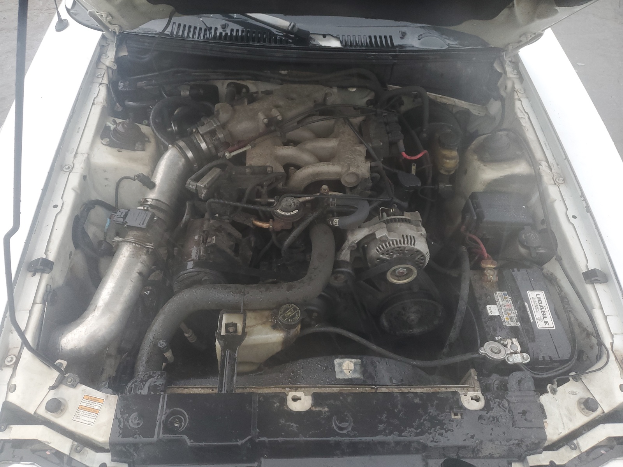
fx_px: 468
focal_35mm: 26
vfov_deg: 53.1
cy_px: 234
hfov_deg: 67.3
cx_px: 312
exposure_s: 1/60.2
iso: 68
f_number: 1.5
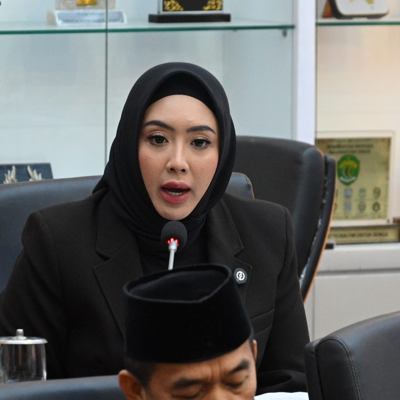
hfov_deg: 6.8
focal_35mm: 256
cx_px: 196
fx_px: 3347
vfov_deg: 6.8
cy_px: 200
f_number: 6.3
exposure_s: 1/100
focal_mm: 200
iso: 3200
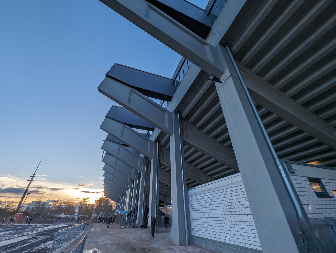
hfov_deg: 106.1
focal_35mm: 13
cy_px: 126
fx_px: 126
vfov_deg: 90.1
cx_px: 168
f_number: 2.2
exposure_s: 1/577
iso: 32
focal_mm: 1.95
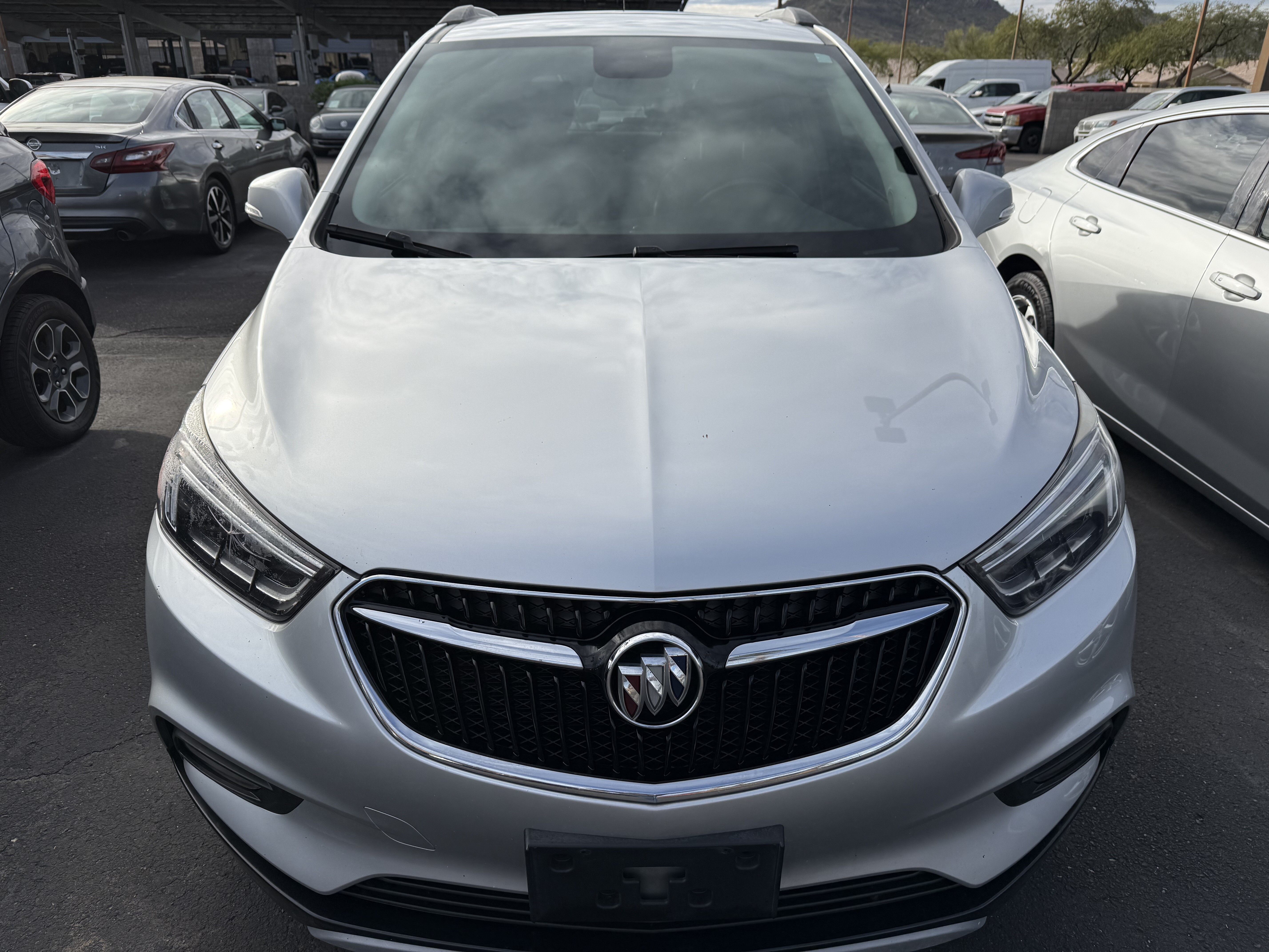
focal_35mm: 24
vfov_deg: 56.8
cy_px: 476
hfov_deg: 71.6
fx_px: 880
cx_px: 634
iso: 80
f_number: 1.78
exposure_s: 1/4673
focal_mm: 6.76
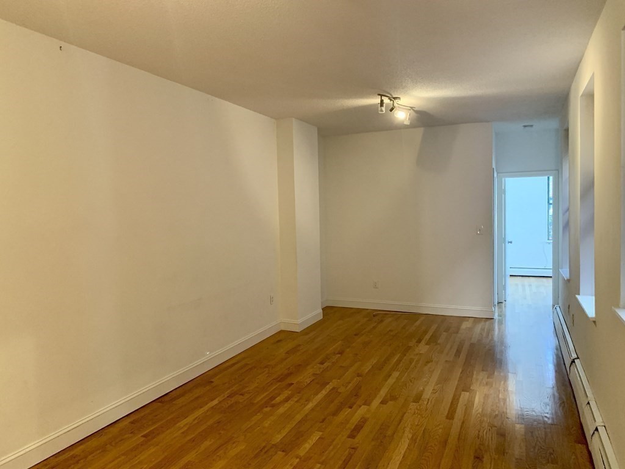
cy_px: 234
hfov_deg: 67.3
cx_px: 312
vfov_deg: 53.1
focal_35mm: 26
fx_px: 469
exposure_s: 1/40
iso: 320
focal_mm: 4.25
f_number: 1.8
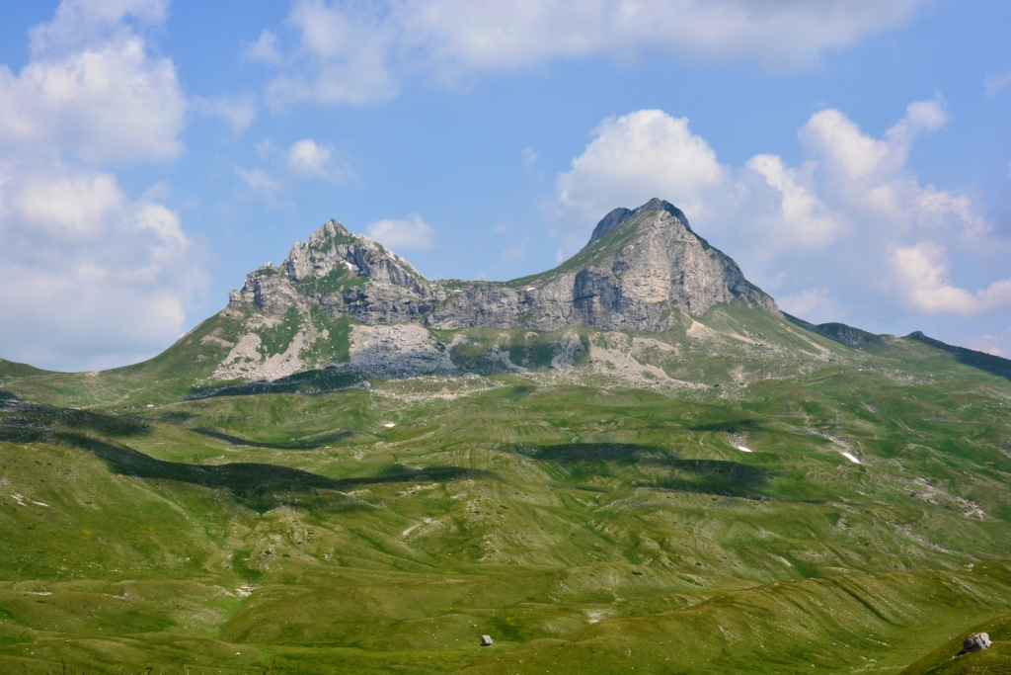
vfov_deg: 23.8
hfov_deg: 35.0
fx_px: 1601
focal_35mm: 57
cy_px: 338
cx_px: 506
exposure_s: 1/500
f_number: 9
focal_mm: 38
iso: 250
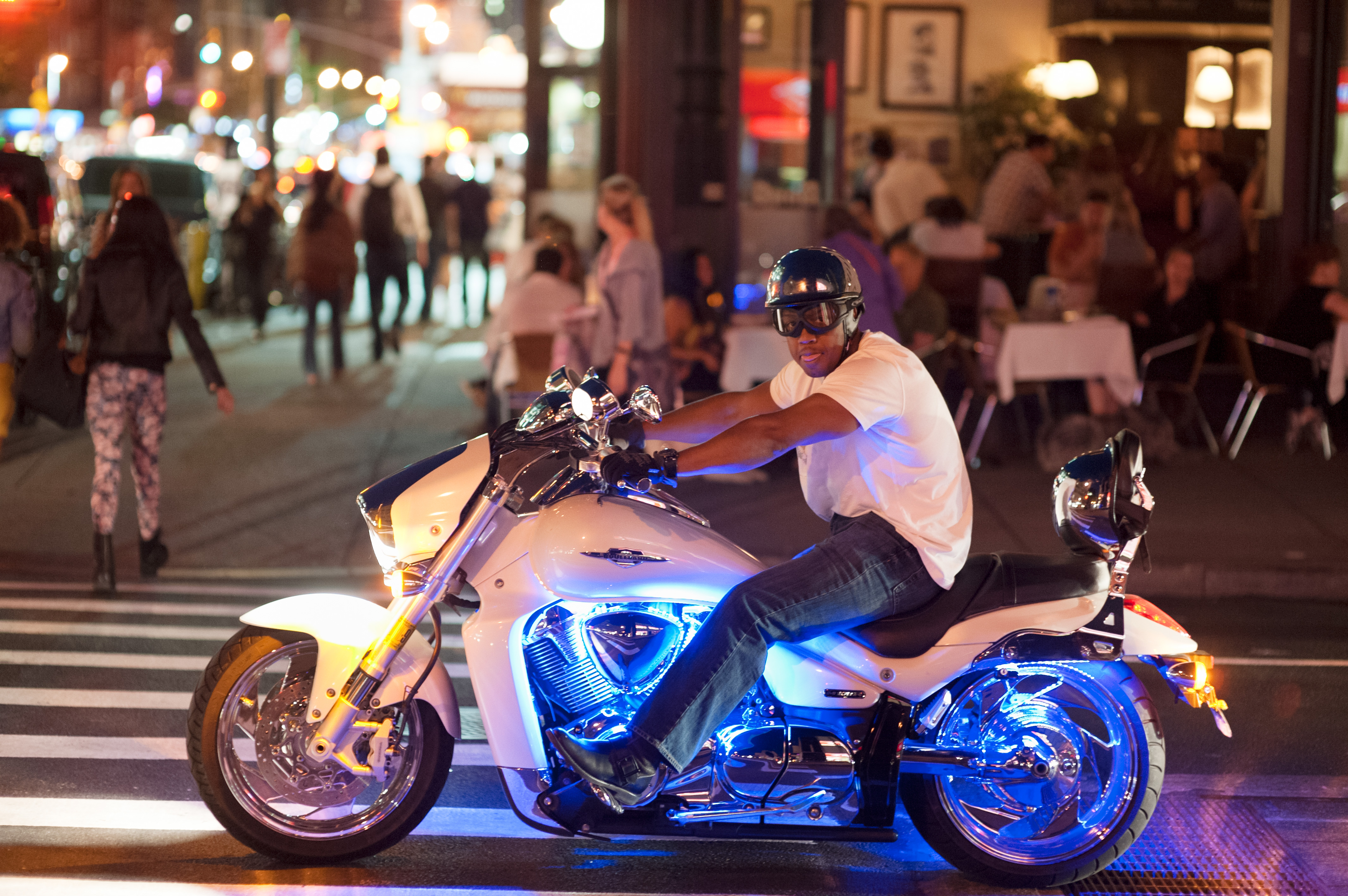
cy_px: 448
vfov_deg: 16.0
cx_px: 674
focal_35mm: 85
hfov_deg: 23.9
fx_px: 3180
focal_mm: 85
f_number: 2
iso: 1600
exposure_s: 1/40
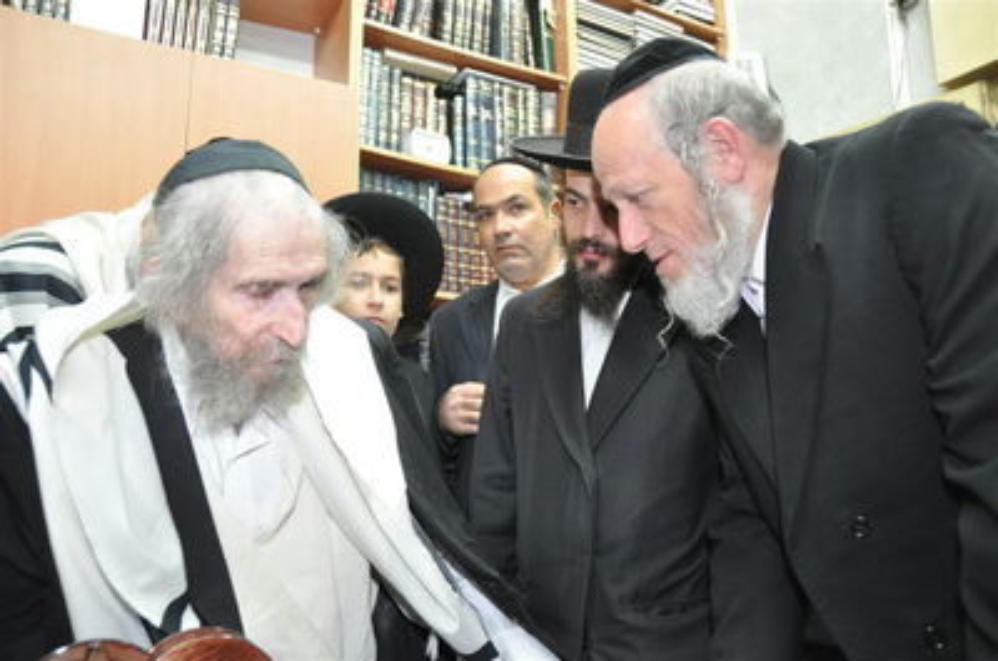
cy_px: 330
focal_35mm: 30
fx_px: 830
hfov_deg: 62.0
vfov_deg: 43.4
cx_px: 499
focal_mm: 20
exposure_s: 1/60
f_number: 4
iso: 800
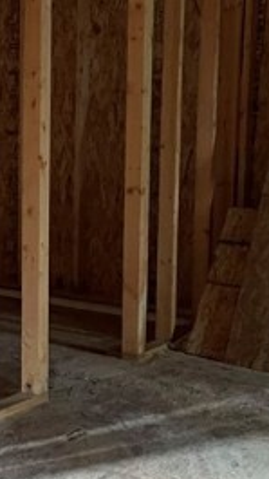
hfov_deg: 13.3
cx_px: -206
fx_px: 1040
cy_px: 228
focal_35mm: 82
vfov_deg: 25.9
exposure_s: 1/32
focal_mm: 5.1
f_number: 1.6
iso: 640
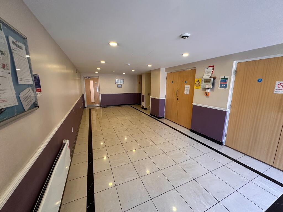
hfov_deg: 102.1
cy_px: 106
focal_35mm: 14
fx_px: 114
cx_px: 142
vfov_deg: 85.7
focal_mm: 2.22
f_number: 2.2
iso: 160
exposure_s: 1/50
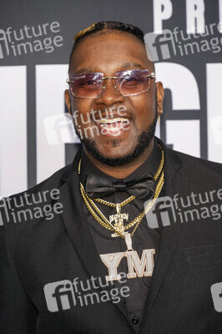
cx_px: 111
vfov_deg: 19.8
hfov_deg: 13.3
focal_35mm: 103
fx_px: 954
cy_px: 167
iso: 800
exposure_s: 1/200
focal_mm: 103
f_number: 5.6
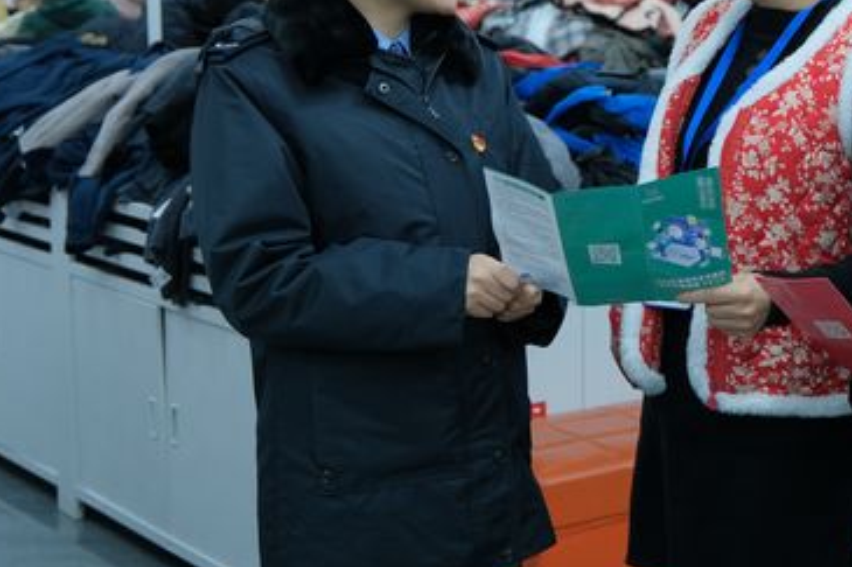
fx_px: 1774
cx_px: 735
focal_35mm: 75
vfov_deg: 18.1
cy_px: 180
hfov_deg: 26.3
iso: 500
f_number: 2.8
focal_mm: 25.1
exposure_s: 1/125
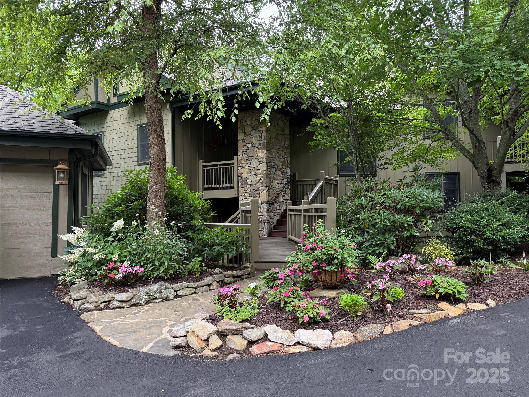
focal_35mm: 24
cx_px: 264
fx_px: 367
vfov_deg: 56.8
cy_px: 198
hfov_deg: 71.6
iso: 100
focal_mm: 6.76
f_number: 1.78
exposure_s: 1/121
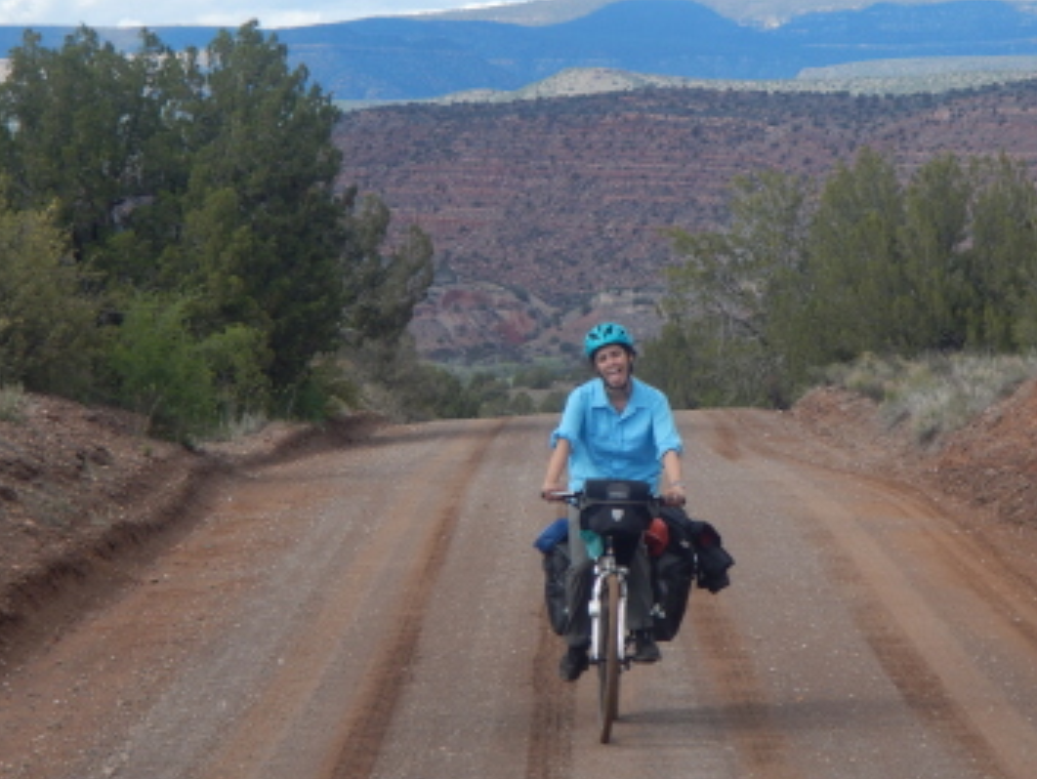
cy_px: 308
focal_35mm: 178
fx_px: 5336
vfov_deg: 8.4
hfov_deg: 11.1
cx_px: 612
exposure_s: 1/400
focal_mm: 25
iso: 125
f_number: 4.8
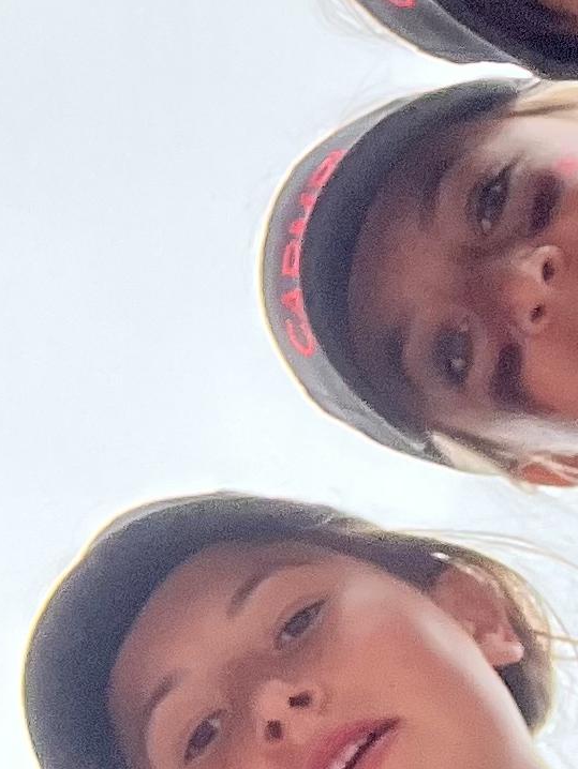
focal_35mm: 129
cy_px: 367
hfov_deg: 10.5
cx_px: -582
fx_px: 2870
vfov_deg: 15.3
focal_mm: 2.71
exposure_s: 1/164
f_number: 2.2
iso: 50
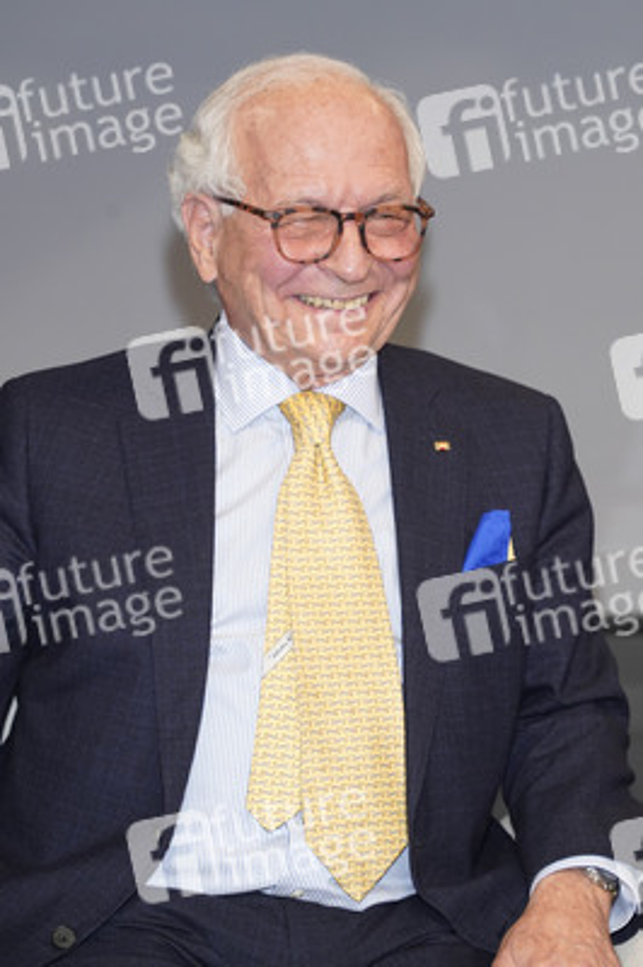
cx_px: 322
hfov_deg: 15.2
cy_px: 484
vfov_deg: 22.6
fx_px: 2415
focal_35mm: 90
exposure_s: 1/160
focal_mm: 90
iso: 2000
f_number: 6.3
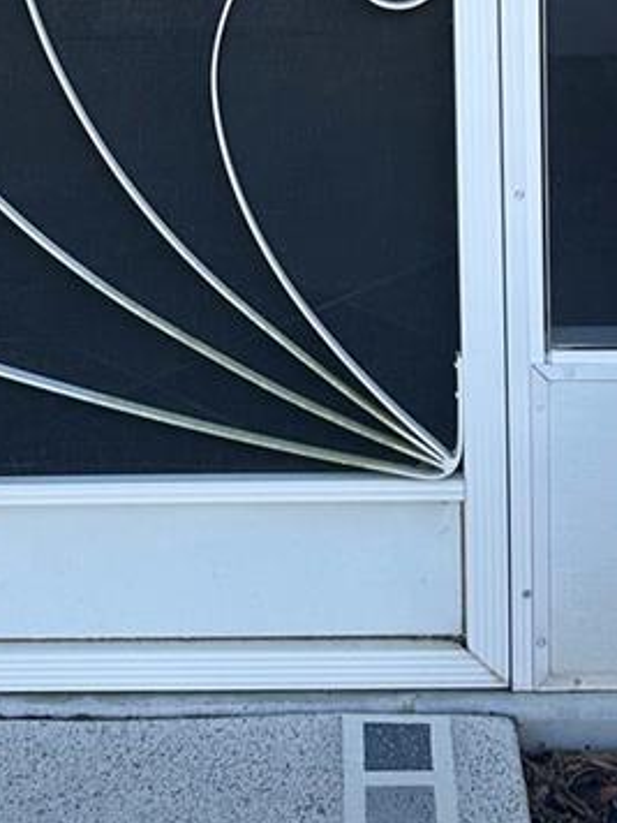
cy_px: -224
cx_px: 236
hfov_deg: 18.2
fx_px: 1925
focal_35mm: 81
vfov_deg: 21.9
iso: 80
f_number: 1.78
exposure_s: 1/709
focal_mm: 6.86
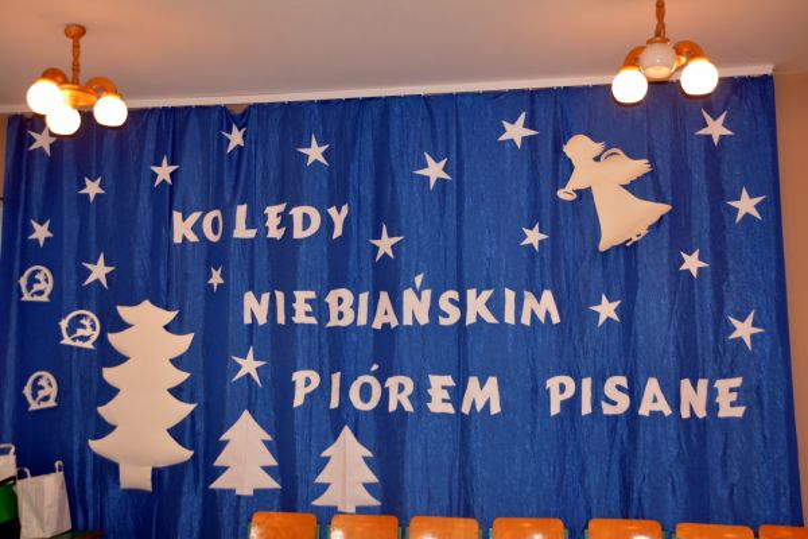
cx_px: 404
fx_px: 875
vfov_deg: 34.2
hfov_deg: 49.6
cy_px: 270
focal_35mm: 39
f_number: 3.8
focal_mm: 26
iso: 1100
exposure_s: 1/60
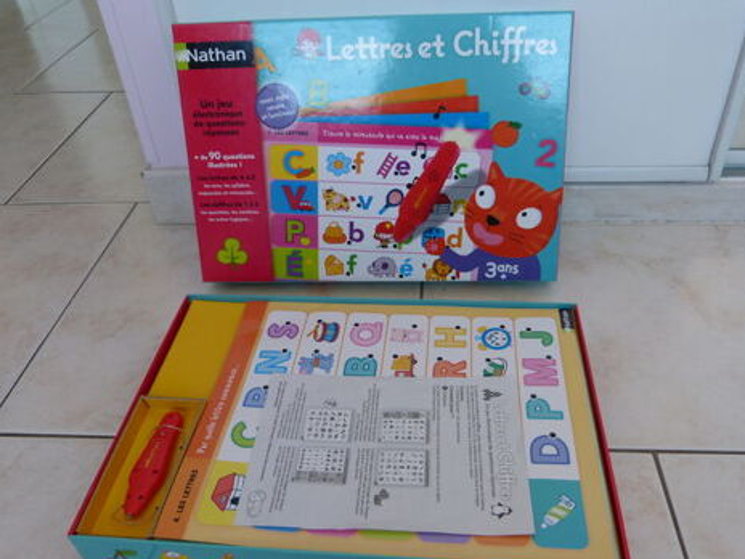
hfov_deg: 60.0
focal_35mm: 30
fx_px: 646
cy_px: 288
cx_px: 384
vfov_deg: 46.8
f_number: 2.8
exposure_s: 1/60
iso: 125
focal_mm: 4.8
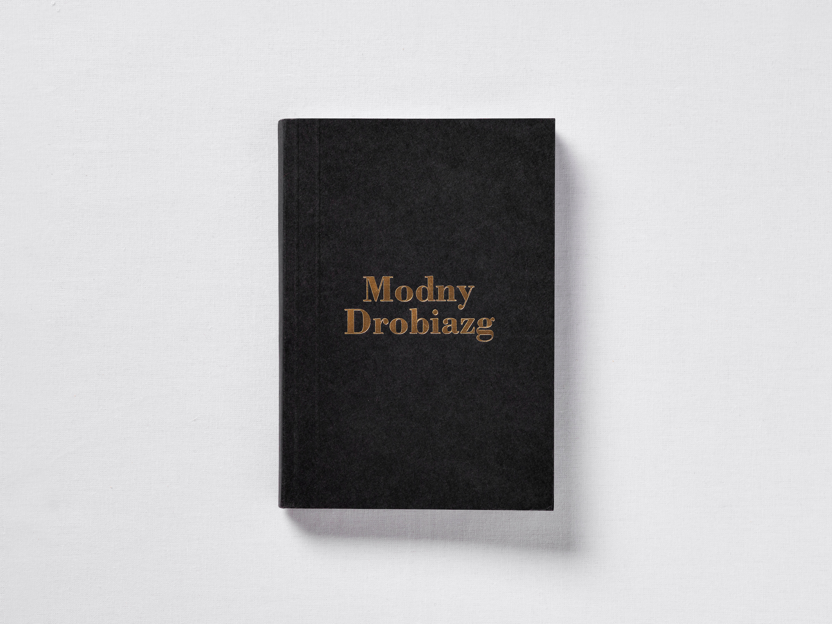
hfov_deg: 20.7
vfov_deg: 15.6
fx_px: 2283
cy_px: 312
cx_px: 416
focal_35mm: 95
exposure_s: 1/100
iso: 400
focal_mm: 120
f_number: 11
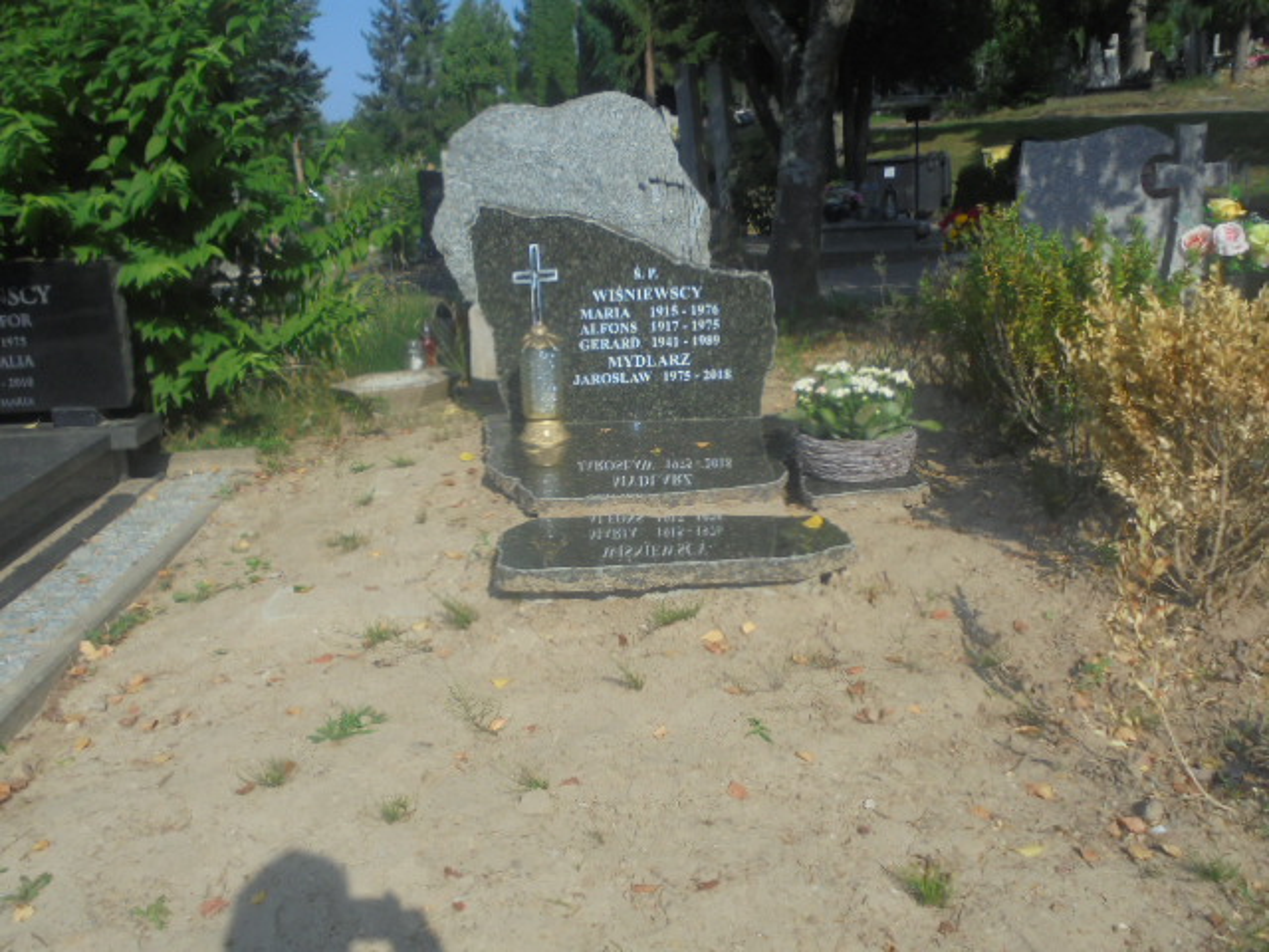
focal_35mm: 34
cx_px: 634
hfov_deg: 54.0
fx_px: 1246
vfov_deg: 41.8
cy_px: 476
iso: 100
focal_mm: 6.1
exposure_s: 1/125
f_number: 12.5
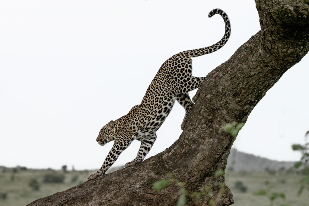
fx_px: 2231
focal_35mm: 260
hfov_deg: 7.9
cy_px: 103
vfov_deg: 5.3
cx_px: 154
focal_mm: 260
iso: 900
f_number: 8
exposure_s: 1/1600
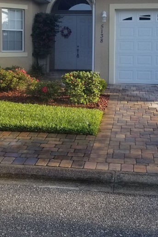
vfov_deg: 36.1
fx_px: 355
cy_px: 61
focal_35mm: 54
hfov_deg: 25.1
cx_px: 73
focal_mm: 4.3
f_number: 1.7
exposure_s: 1/920
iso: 50
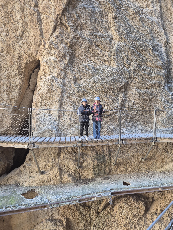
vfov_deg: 73.9
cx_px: 86
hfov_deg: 58.9
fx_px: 153
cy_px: 115
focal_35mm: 23
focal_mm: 5.4
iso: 200
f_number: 1.8
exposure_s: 1/180
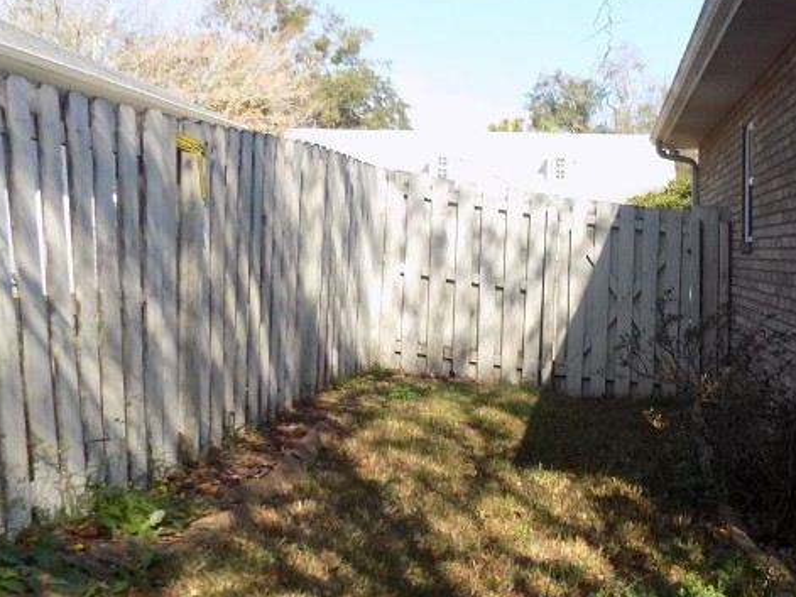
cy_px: 274
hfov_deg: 34.5
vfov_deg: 29.1
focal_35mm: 50
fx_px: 1149
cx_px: 811
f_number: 3.1
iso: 80
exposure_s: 1/400
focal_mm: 4
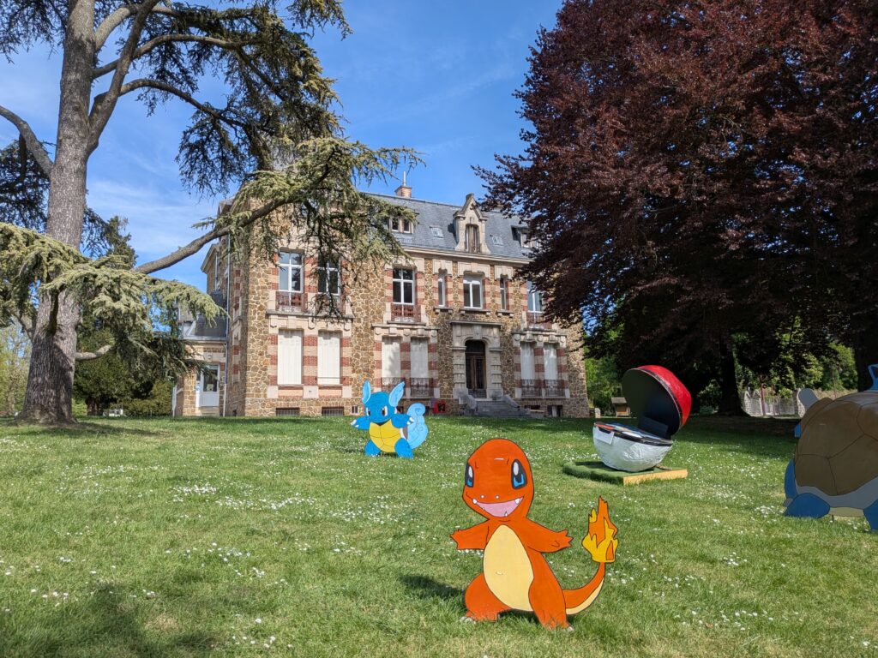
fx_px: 609
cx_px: 439
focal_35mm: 24
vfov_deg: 56.8
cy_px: 329
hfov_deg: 71.6
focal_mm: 4.53
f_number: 1.7
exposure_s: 1/1300
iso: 28
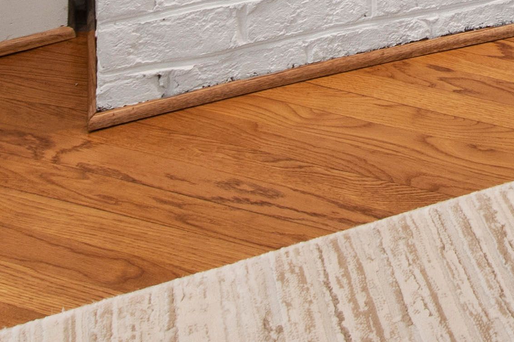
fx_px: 1056
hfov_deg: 23.7
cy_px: -410
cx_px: 692
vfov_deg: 14.2
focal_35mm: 74
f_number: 8
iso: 100
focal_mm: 10
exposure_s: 1/2
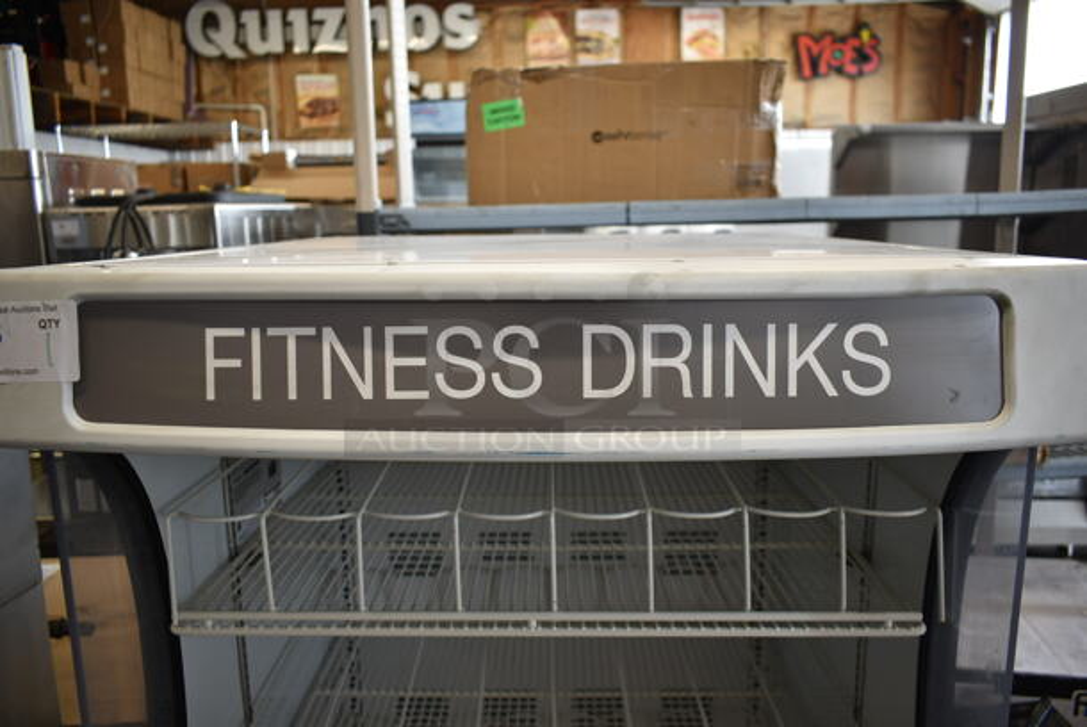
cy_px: 364
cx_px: 544
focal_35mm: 27
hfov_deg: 67.3
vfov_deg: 48.0
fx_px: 816
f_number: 3.5
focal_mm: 18
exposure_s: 1/30
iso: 160
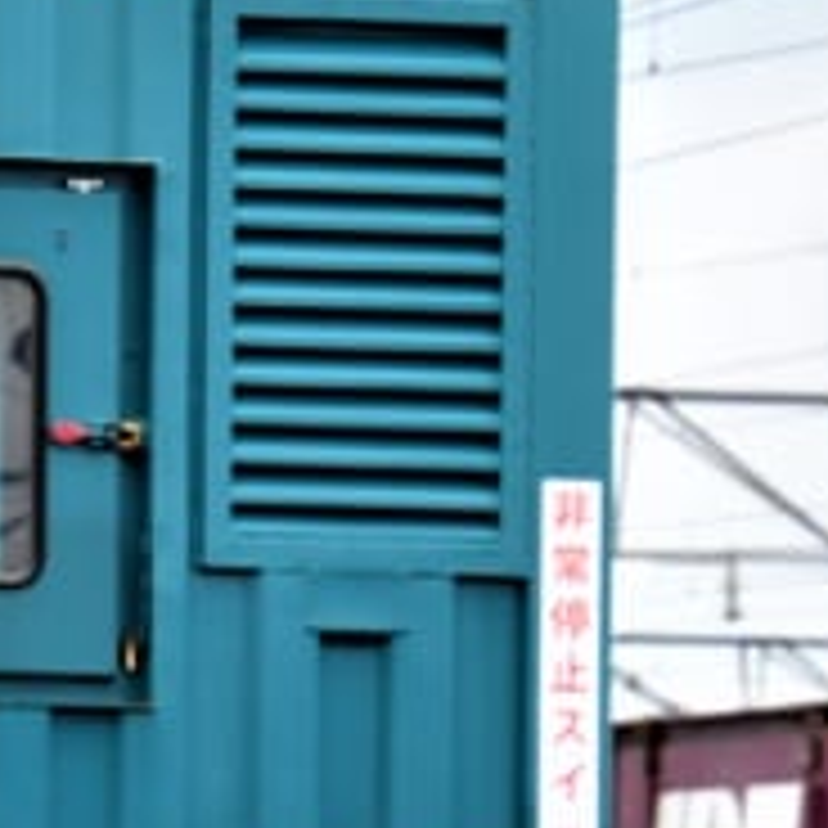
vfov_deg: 2.7
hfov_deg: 2.7
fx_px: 17590
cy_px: 436
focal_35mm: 650
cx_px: -450
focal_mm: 116
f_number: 6.3
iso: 1000
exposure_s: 1/800
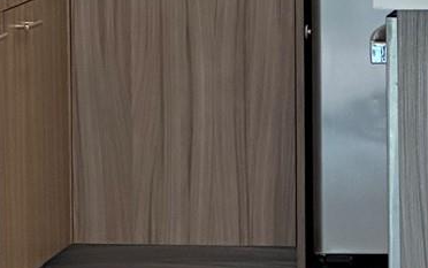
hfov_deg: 6.0
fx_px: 4097
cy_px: -93
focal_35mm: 351
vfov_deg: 3.7
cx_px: 291
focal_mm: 9
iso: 250
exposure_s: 1/120
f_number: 2.8
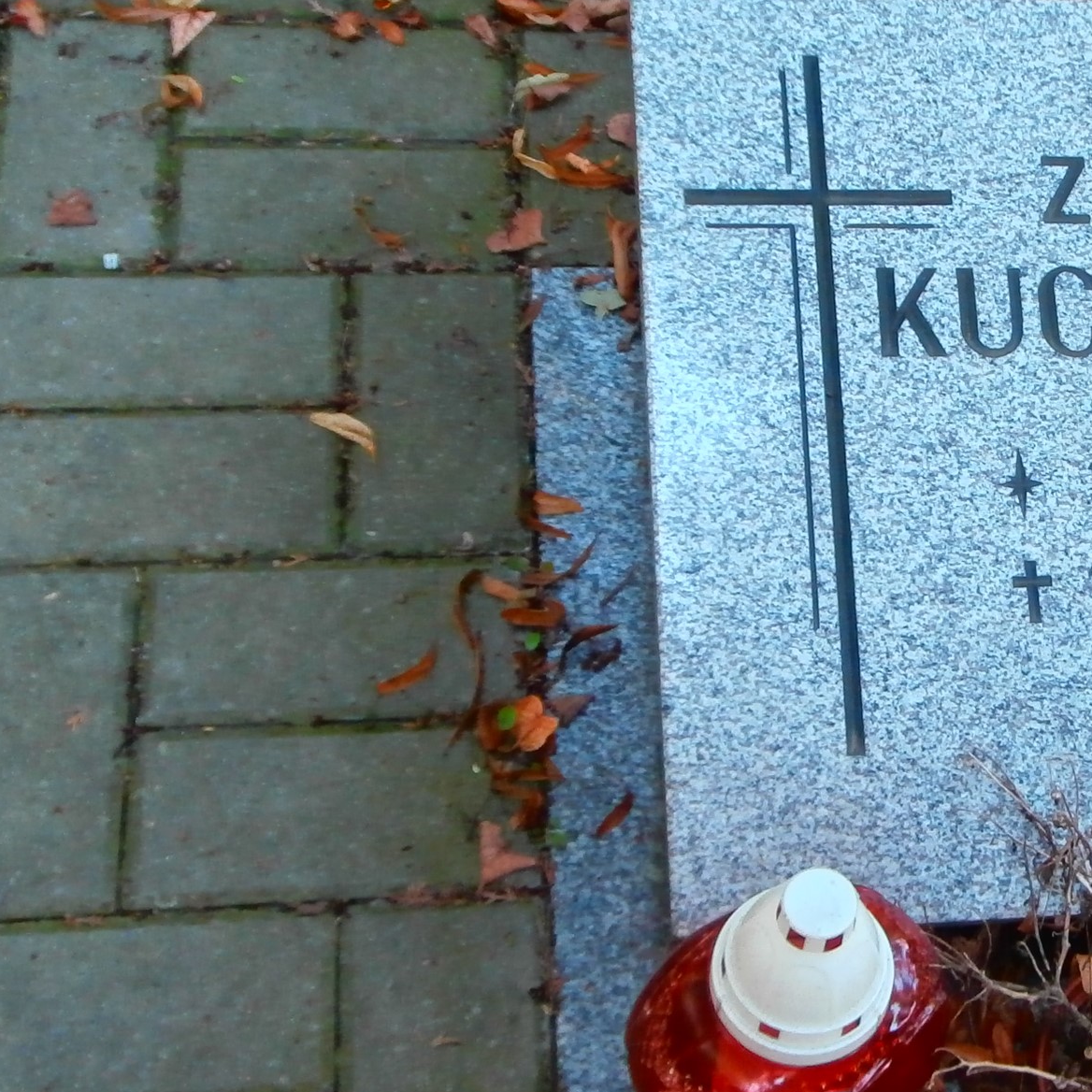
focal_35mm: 68
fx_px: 2427
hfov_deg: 24.4
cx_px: 1037
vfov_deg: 25.3
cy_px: 451
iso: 160
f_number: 3.5
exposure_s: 1/60
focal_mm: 5.36
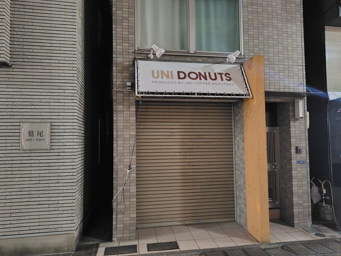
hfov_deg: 73.9
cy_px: 128
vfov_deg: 58.9
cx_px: 170
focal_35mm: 23
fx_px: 227
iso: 2600
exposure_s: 1/24
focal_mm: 5.6
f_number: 1.9
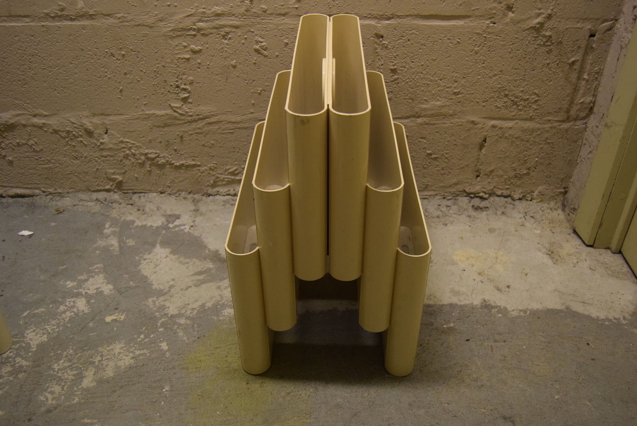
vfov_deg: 43.7
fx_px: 531
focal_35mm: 30
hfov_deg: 61.9
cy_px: 213
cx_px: 318
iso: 2200
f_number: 3.5
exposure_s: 1/60
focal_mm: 20
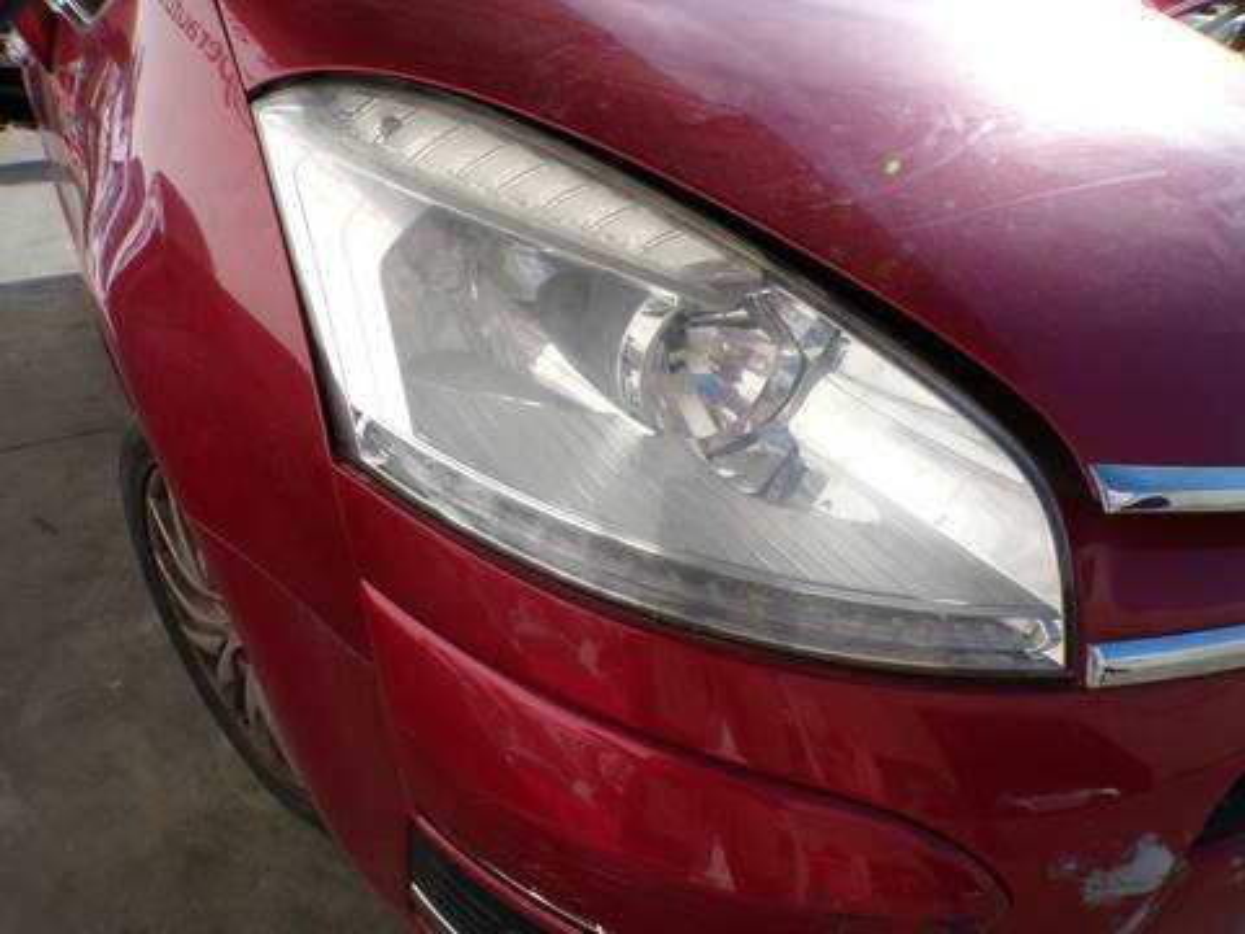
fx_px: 863
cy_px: 467
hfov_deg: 71.6
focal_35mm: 24
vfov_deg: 56.8
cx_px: 622
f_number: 5.8
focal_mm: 4.3
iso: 100
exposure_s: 1/340
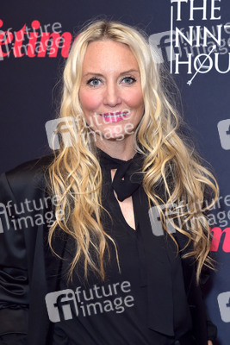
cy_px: 172
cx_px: 115
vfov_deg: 20.8
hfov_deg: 14.0
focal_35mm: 98
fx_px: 938
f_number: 6.3
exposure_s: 1/250
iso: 1250
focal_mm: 98
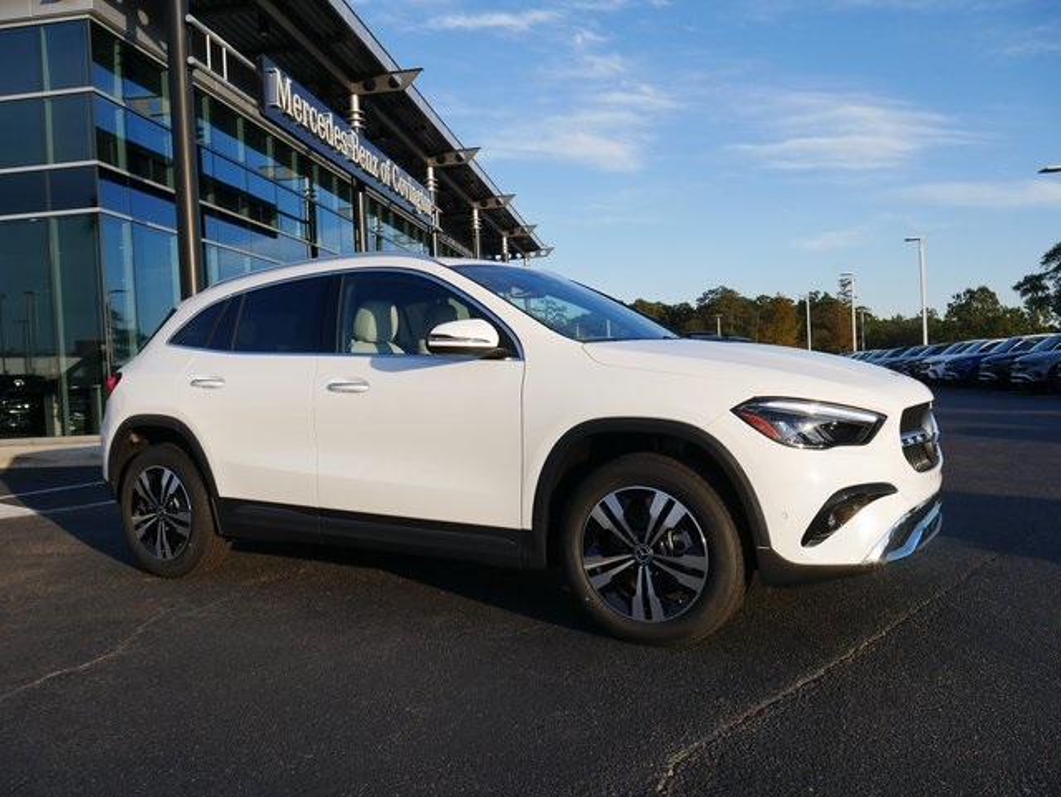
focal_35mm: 28
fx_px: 859
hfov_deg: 63.4
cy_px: 398
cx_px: 530
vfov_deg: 49.8
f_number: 7.1
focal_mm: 14
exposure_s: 1/400
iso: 200
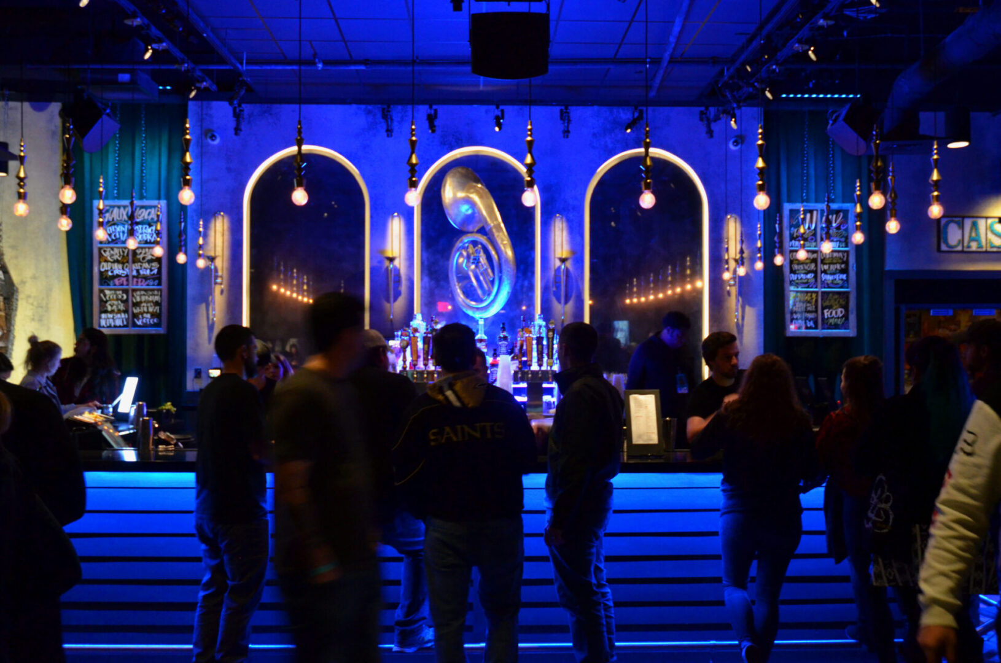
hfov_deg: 51.4
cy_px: 332
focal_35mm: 38
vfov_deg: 35.4
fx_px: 1041
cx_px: 500
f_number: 3.8
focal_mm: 25
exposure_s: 1/20
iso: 2500
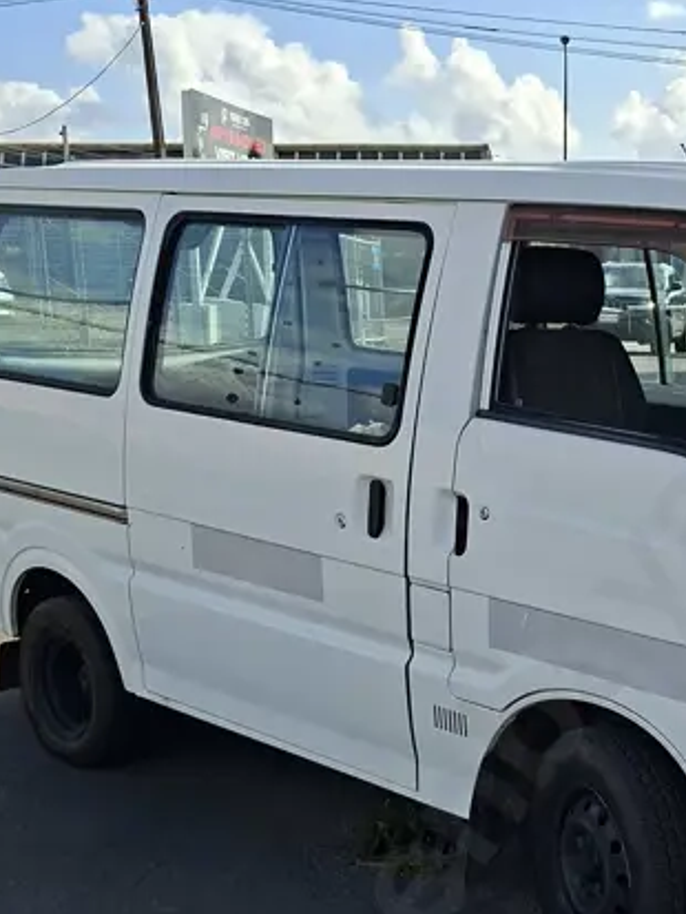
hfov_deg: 24.7
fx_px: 1505
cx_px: 655
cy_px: 569
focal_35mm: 57
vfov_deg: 33.6
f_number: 1.8
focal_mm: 5.54
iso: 50
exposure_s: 1/2381
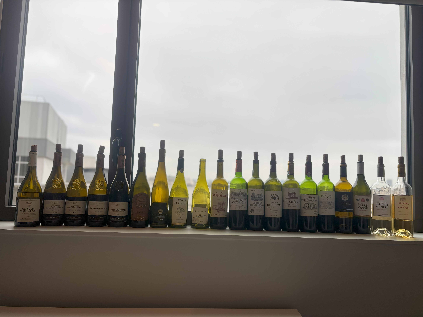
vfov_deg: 53.1
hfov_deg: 67.3
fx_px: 318
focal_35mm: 26
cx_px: 212
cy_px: 158
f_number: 1.6
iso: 40
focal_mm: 5.96
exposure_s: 1/183
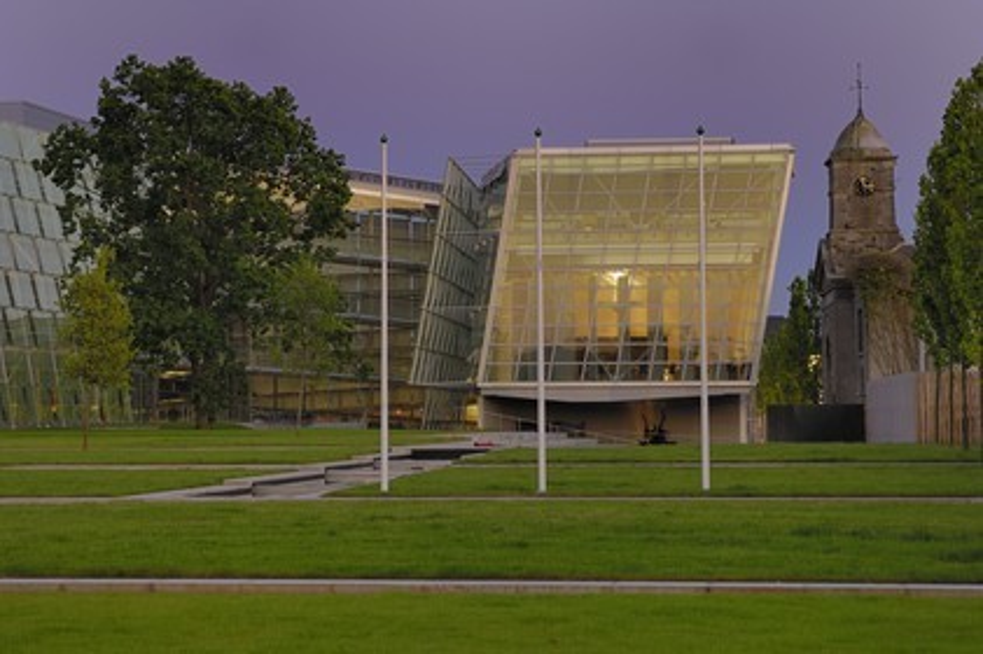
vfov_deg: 14.7
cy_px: 327
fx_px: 2537
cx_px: 492
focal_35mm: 93
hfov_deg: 21.9
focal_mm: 62
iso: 100
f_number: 6.3
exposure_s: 1/3.33
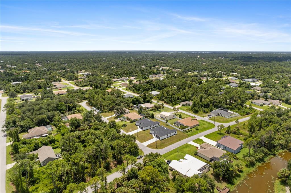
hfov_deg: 78.6
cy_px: 96
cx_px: 146
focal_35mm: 22
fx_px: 178
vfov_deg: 57.1
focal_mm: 8.38
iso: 100
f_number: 2.8
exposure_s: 1/240
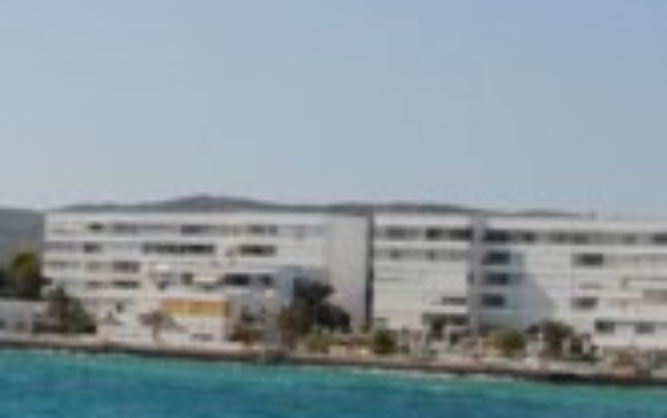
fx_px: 2692
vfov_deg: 8.6
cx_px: -42
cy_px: -293
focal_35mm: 148
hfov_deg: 13.9
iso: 100
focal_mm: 14
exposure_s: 1/320
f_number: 9
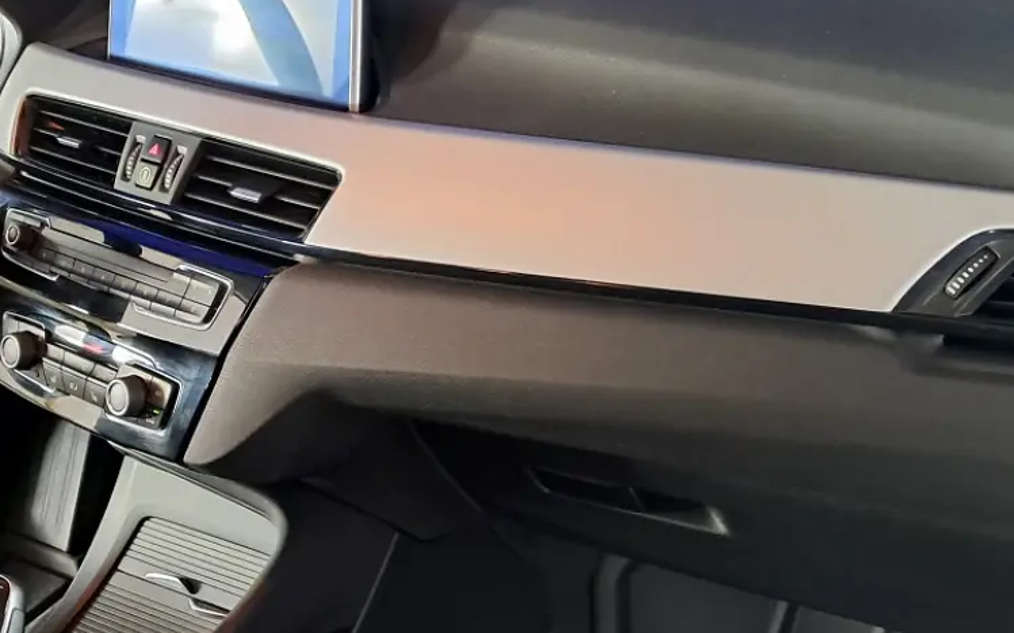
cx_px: 368
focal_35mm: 55
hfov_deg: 36.6
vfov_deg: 23.2
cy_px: 495
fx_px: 1520
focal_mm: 4
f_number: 1.8
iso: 1000
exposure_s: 1/20
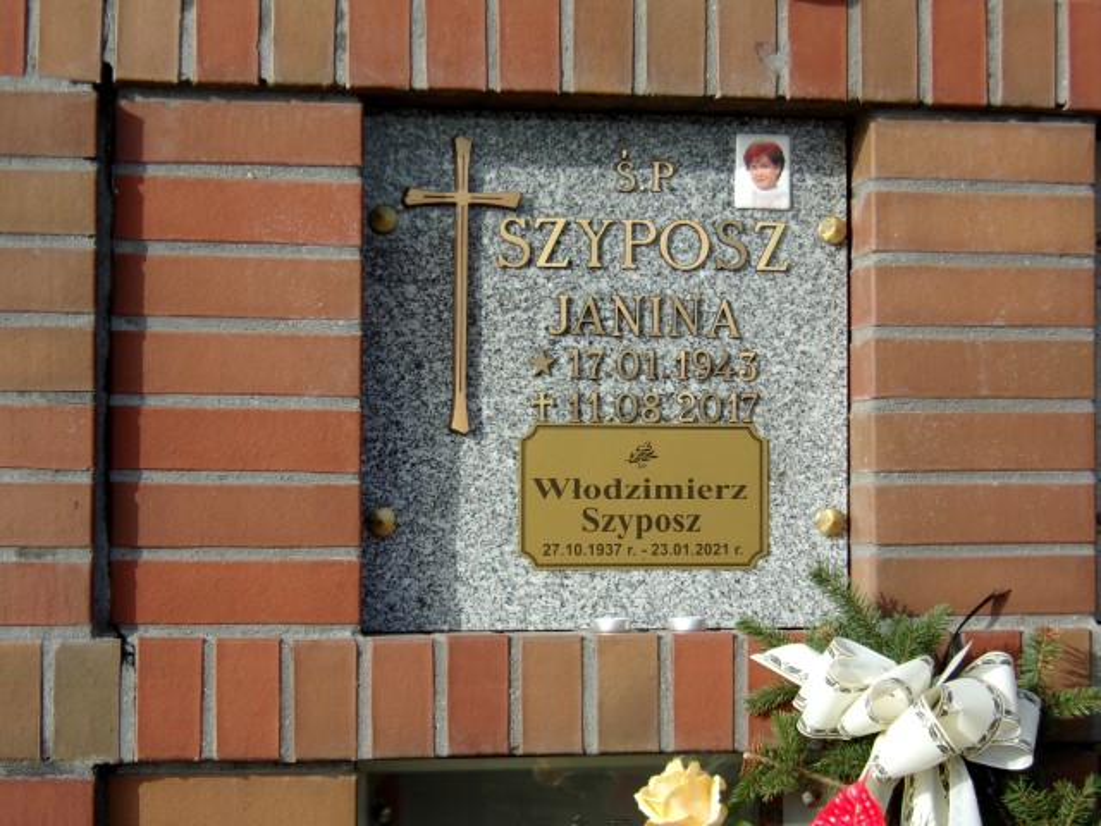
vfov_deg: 17.0
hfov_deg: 22.5
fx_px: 2767
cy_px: 413
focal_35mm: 87
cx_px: 550
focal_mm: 15.6
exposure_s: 1/280
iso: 80
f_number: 5.6
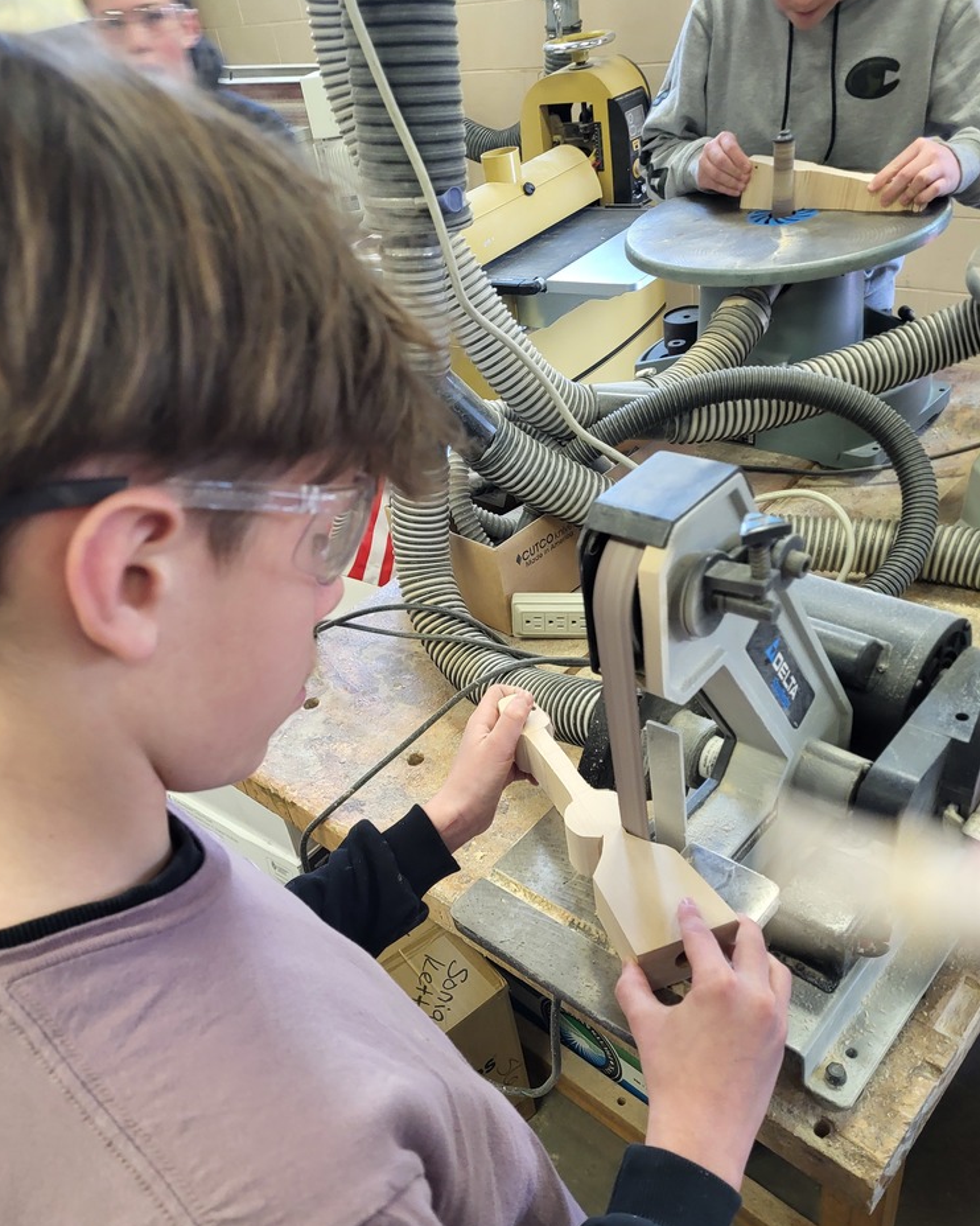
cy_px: 672
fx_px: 1015
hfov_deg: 51.5
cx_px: 474
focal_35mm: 28
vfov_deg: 62.1
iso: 200
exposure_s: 1/40
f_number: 1.8
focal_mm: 5.4
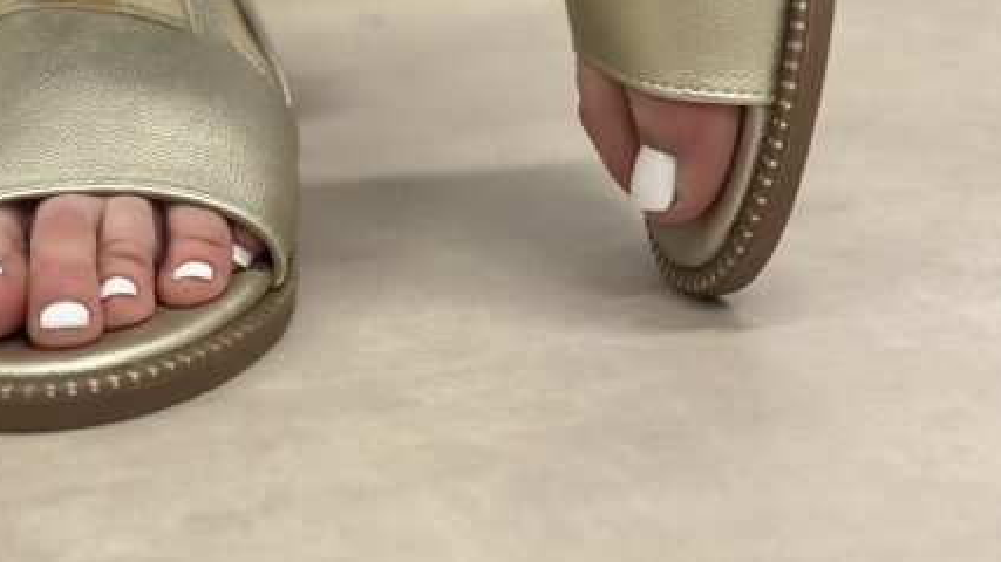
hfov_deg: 21.7
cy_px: -211
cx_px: 312
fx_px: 2601
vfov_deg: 11.9
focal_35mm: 98
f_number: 1.78
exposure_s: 1/100
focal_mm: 6.86
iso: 160
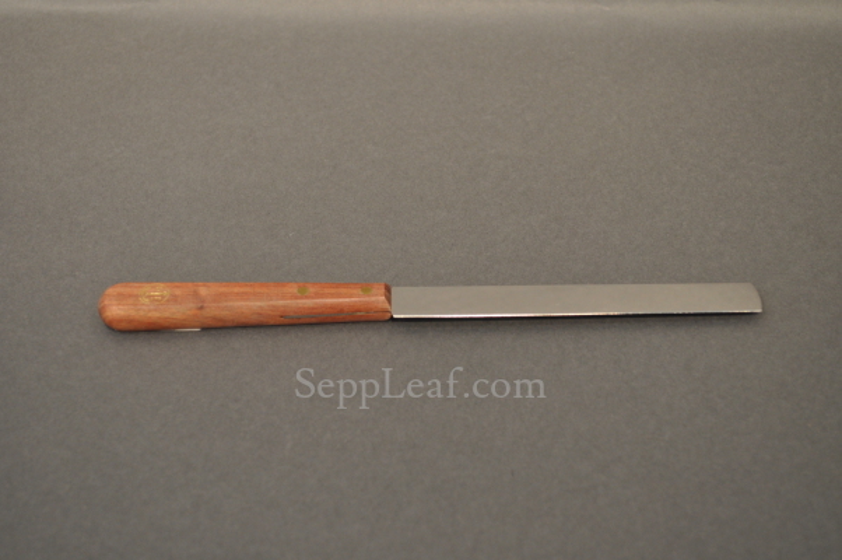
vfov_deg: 25.7
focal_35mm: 52
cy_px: 280
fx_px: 1227
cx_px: 421
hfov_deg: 37.9
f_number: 5.6
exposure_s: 1/60
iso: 720
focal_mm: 35
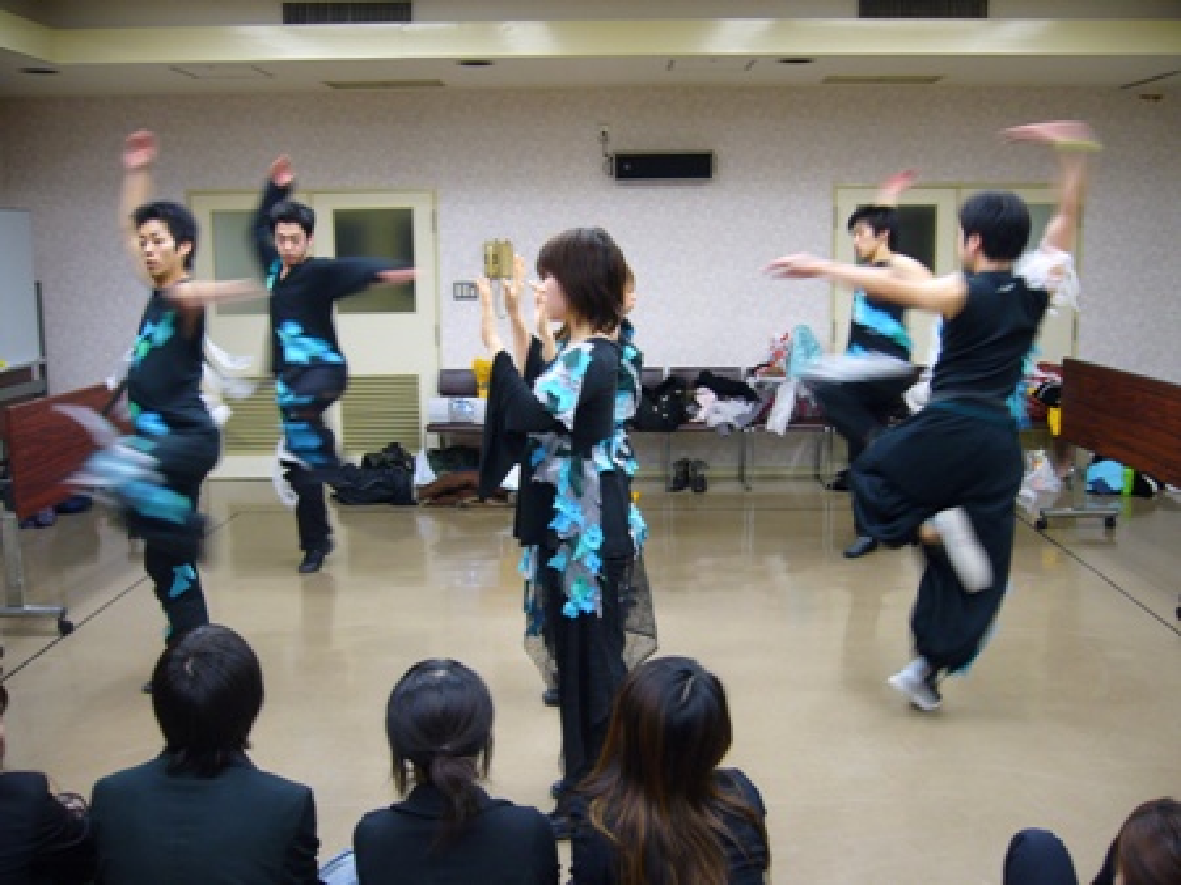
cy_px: 442
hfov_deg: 52.6
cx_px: 590
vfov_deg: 40.7
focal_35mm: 35
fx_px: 1194
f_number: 2.8
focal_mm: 5.8
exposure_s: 1/15
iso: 100
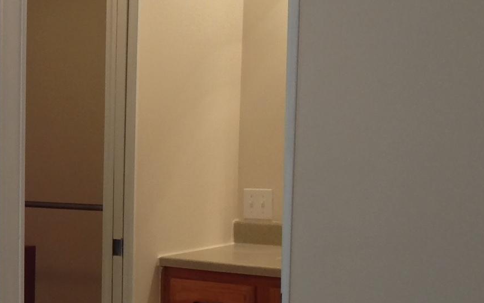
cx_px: -119
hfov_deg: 17.7
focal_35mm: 111
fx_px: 1464
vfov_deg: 11.7
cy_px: 273
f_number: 2.4
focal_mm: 4.28
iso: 50
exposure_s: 1/24
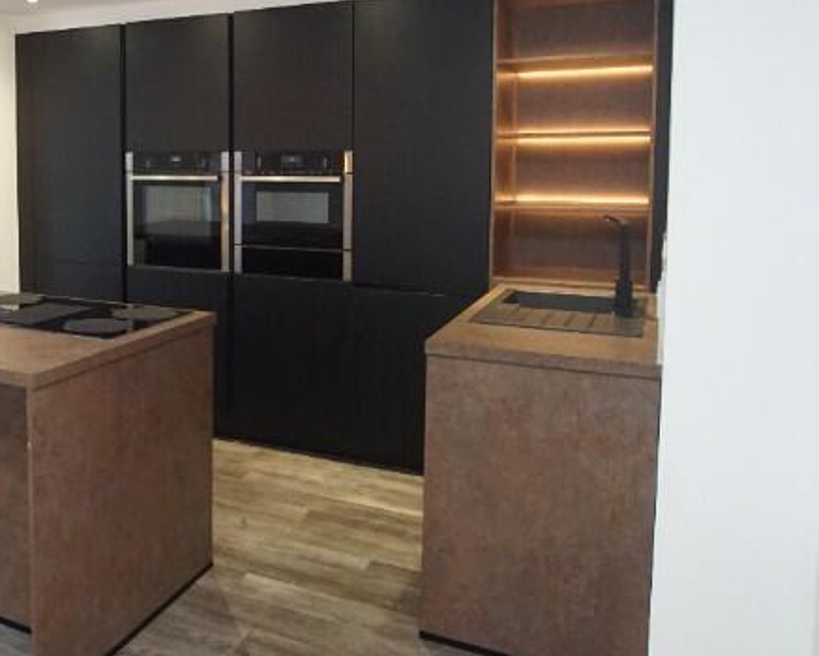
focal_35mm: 33
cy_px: 321
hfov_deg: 50.8
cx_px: 159
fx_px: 800
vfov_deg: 44.6
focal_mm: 10
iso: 2500
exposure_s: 1/160
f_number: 3.5
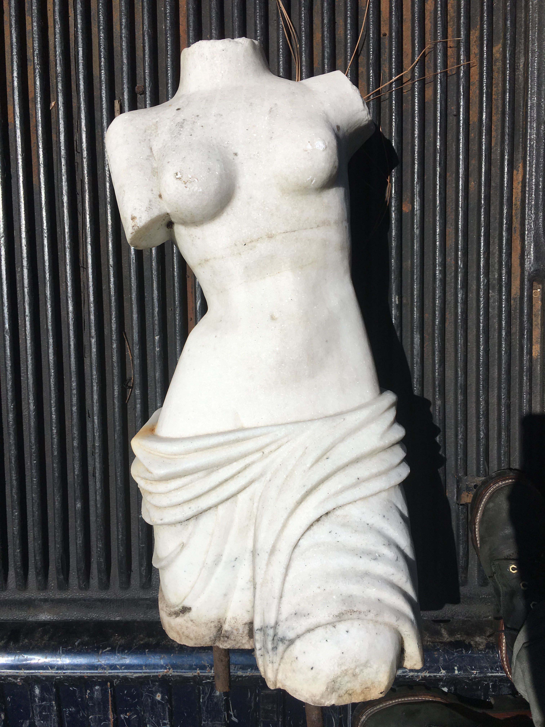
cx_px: 272
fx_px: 609
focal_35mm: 29
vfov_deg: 61.7
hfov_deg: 48.2
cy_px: 364
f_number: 2.2
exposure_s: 1/4808
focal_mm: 4.15
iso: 25
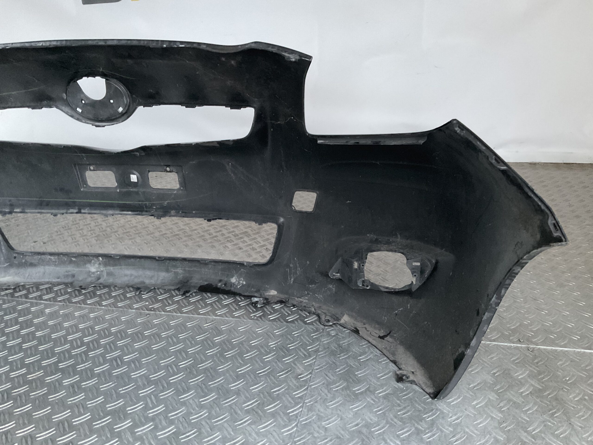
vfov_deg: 48.2
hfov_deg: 61.7
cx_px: 296
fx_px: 497
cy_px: 222
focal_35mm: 29
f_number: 1.8
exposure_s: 1/25
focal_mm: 3
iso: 320
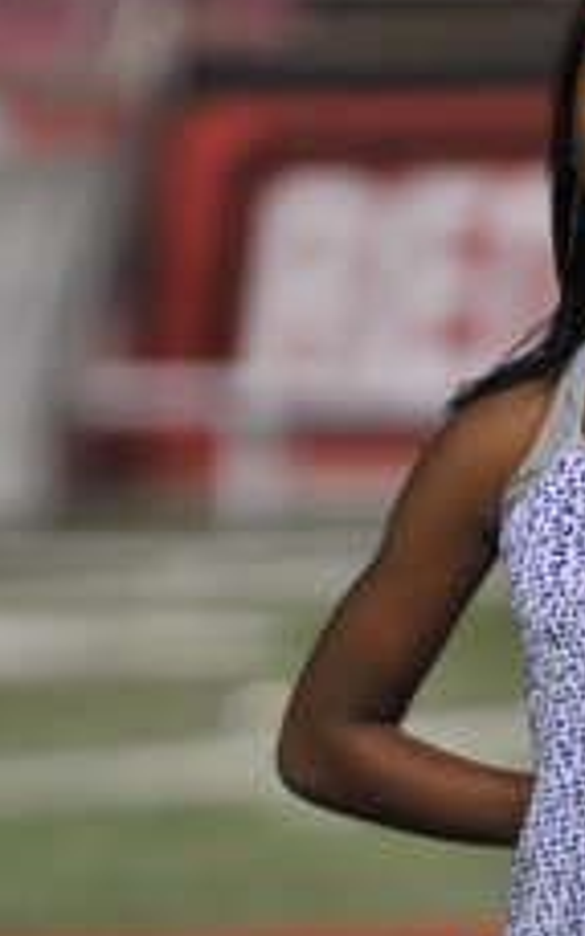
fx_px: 20420
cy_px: 907
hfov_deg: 1.6
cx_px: 608
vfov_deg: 2.6
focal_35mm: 800
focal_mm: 200
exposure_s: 1/500
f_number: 2.8
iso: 800
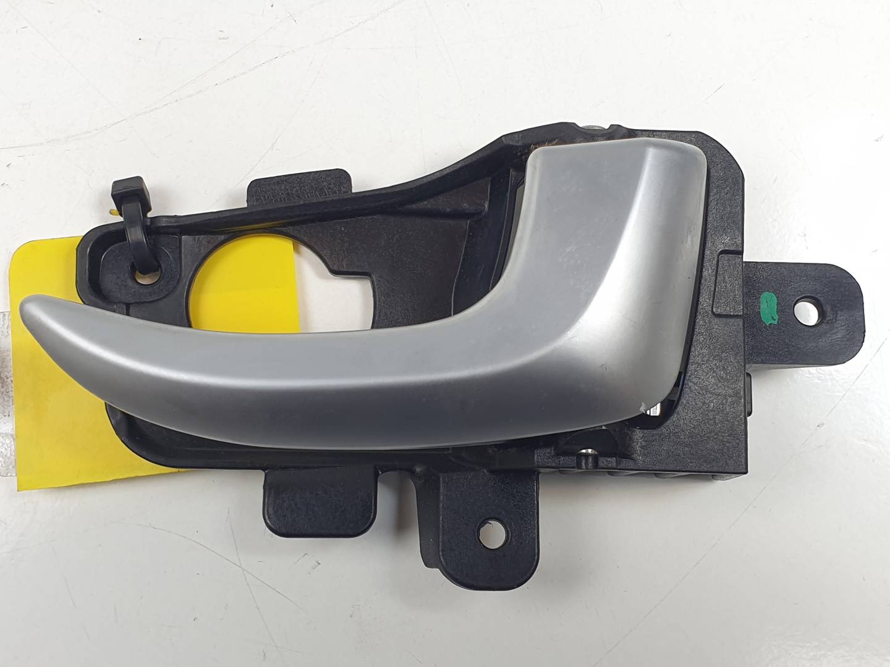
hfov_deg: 67.3
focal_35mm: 26
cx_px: 445
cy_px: 334
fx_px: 668
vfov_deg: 53.1
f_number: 2.4
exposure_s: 1/103
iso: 50
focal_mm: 4.3
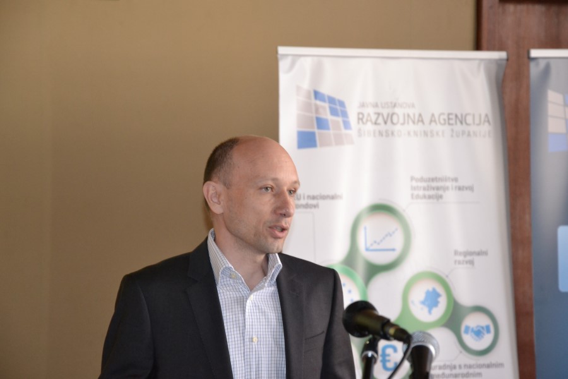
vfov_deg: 10.8
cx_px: 284
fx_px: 2012
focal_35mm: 128
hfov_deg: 16.1
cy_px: 190
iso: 1600
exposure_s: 1/60
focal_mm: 85
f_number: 5.6
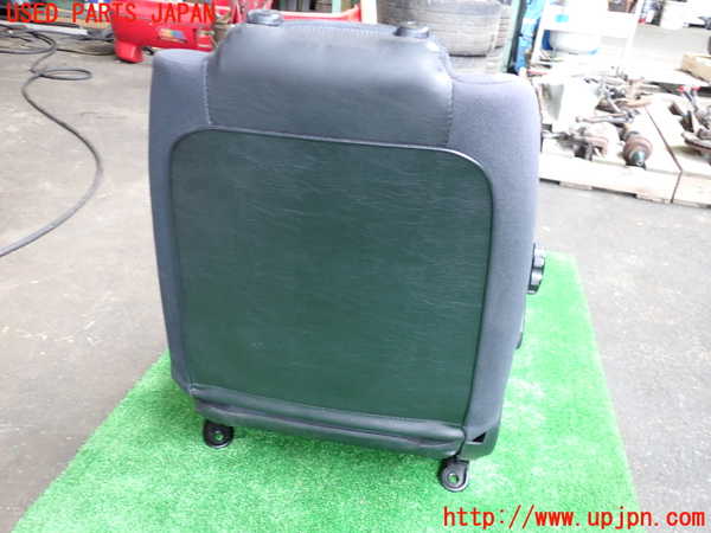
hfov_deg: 60.0
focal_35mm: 30
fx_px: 616
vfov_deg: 46.8
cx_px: 356
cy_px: 266
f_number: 2.3
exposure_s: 1/40
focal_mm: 5.4
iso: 200
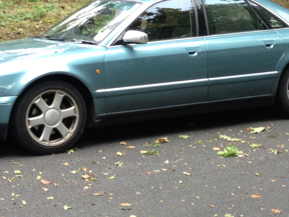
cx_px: 196
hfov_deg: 19.2
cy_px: -8
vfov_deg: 14.2
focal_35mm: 102
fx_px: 852
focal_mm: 4.28
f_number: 2.4
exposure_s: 1/120
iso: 80
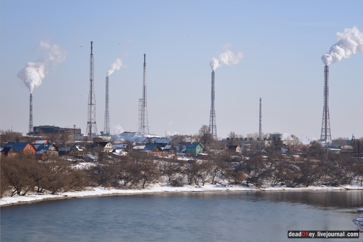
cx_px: 182
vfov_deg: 10.8
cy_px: 121
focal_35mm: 128
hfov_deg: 16.1
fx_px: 1286
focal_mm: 85
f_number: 9
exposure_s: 1/400
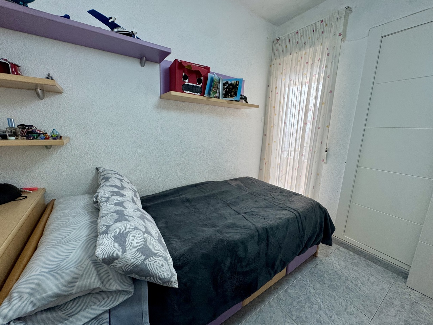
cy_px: 162
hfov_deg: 102.1
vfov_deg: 85.7
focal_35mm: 14
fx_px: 175
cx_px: 216
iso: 125
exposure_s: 1/100
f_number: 2.2
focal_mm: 2.22
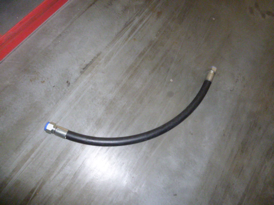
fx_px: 198
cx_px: 137
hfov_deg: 69.4
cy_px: 102
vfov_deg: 54.9
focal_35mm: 25
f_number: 3.1
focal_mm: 4.5
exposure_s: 1/60
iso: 400
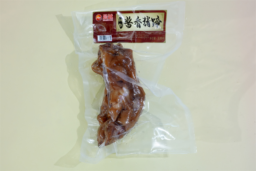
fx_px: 462
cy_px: 86
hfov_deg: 31.0
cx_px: 128
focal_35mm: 65
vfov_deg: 20.9
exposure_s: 1/125
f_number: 13
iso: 3200
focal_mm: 65
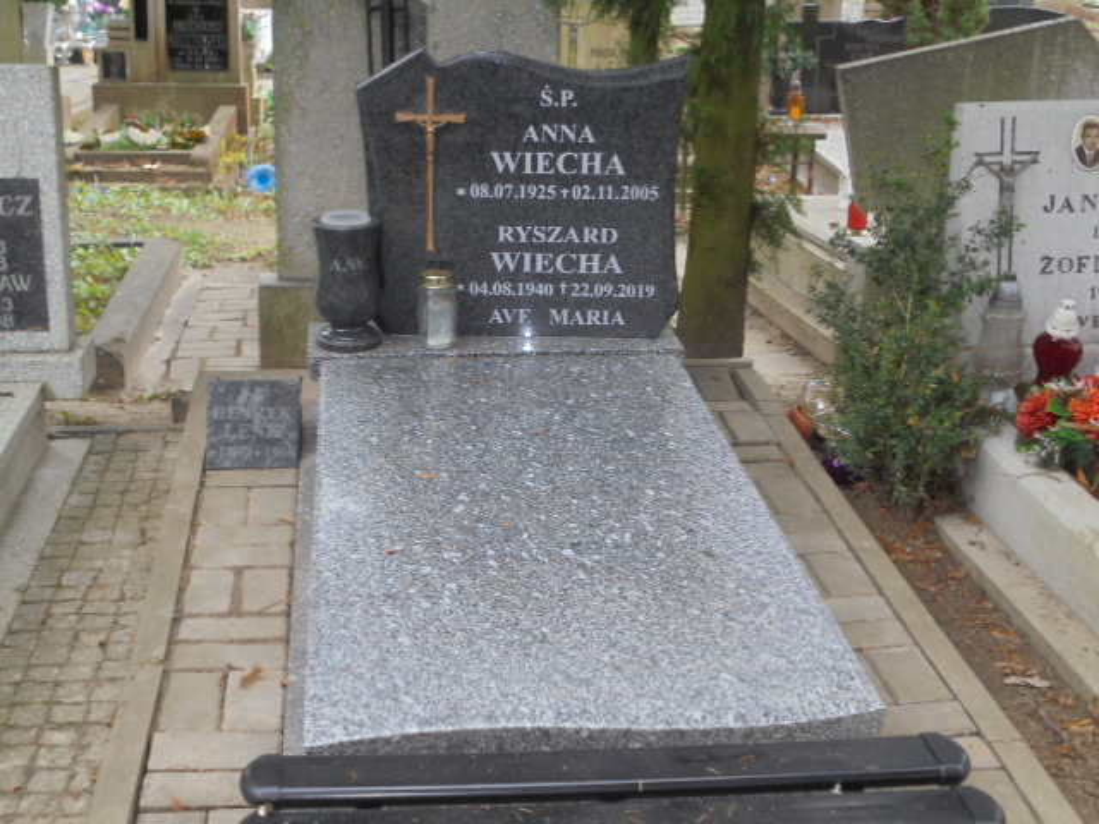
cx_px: 550
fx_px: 1556
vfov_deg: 29.7
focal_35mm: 49
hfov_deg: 38.9
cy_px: 412
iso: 100
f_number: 4.8
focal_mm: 8.9
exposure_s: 1/30
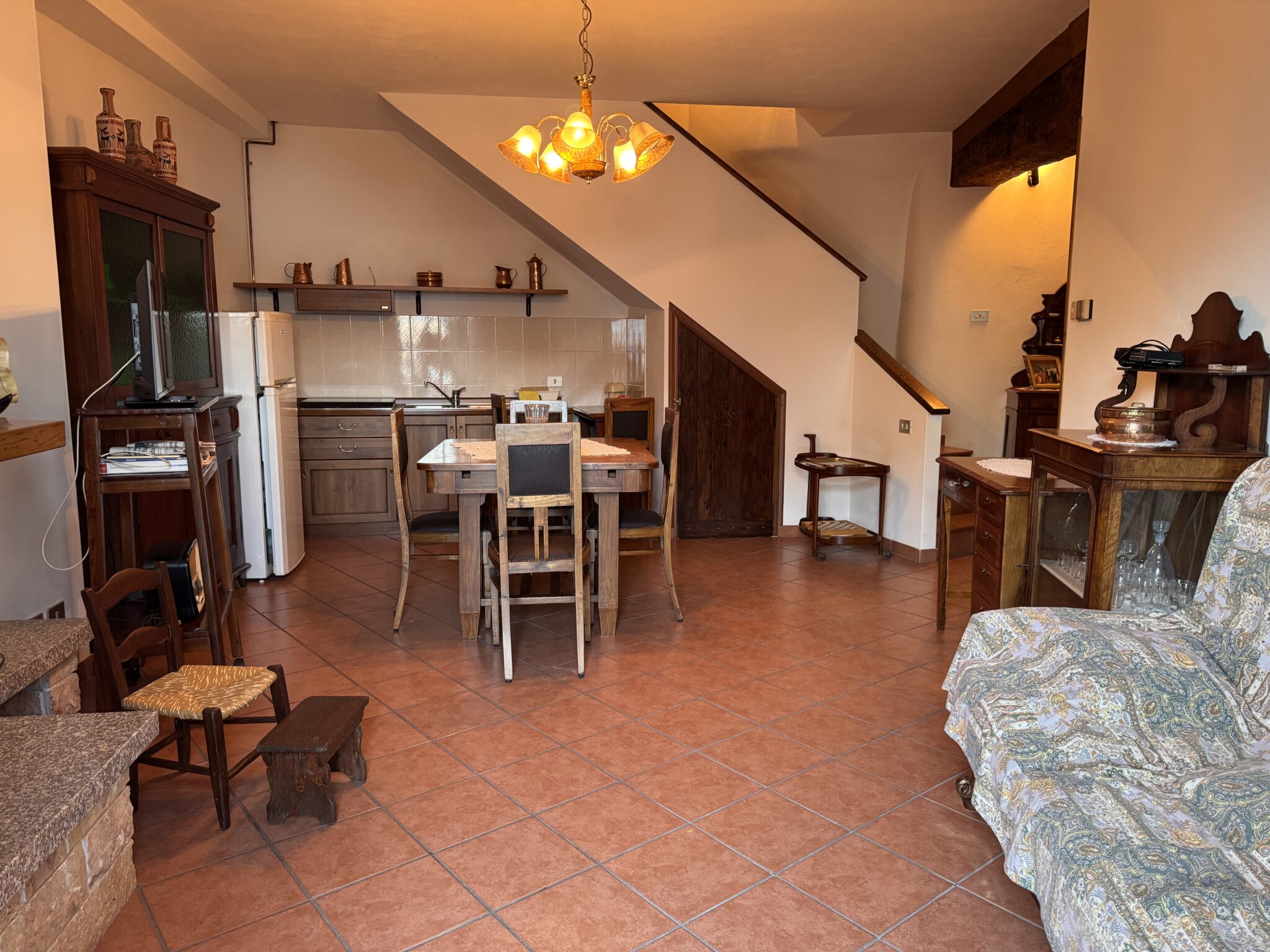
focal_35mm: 24
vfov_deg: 56.8
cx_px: 635
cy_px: 476
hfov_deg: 71.6
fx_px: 881
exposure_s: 1/50
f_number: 1.78
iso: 400
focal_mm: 6.76
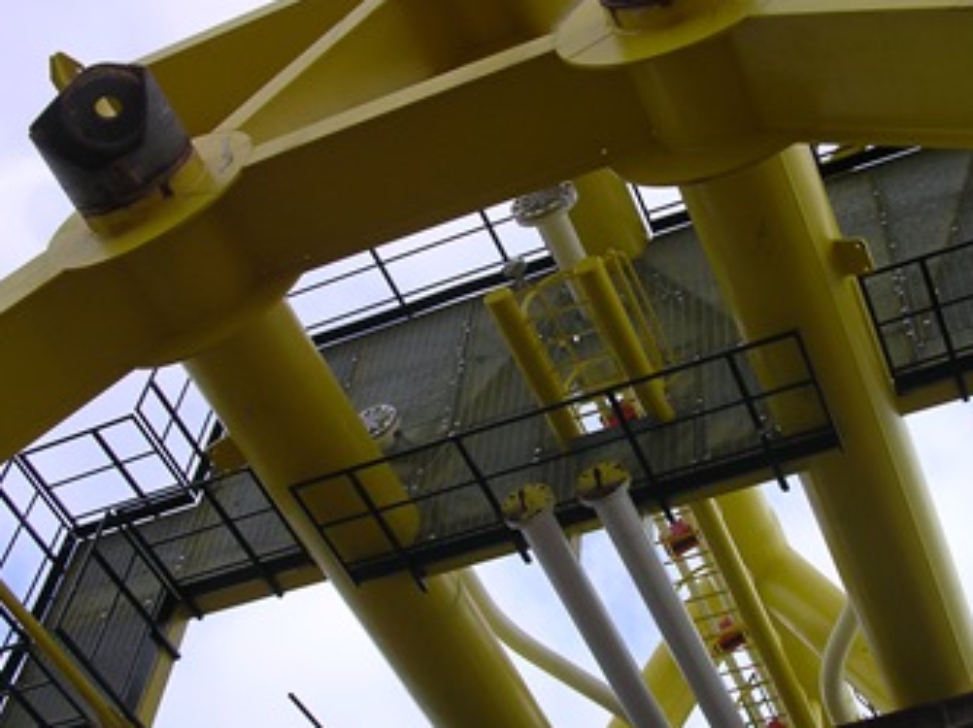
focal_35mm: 51
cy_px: 414
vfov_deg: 28.5
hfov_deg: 37.3
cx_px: 594
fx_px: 1432
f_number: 2.8
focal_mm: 5.8
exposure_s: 1/530
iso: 100
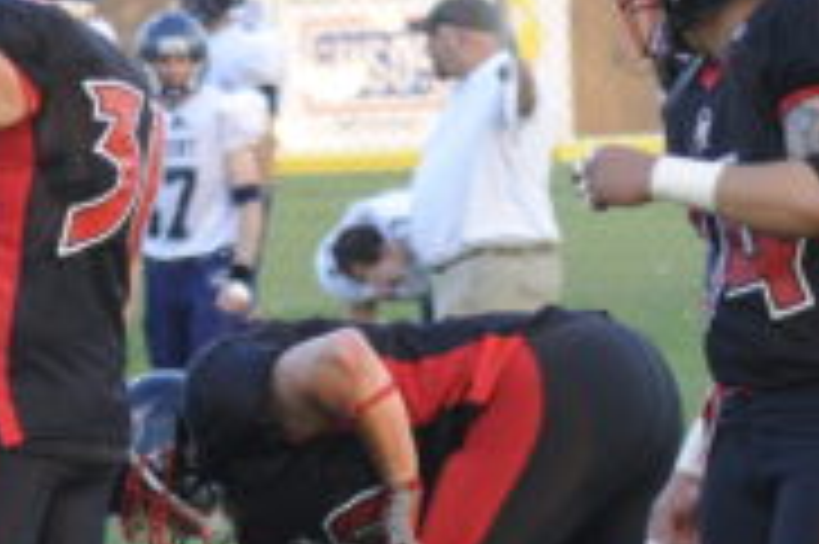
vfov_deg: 1.7
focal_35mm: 790
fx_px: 17956
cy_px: 65
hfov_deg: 2.6
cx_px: -371
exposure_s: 1/200
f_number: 9
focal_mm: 220
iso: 1250
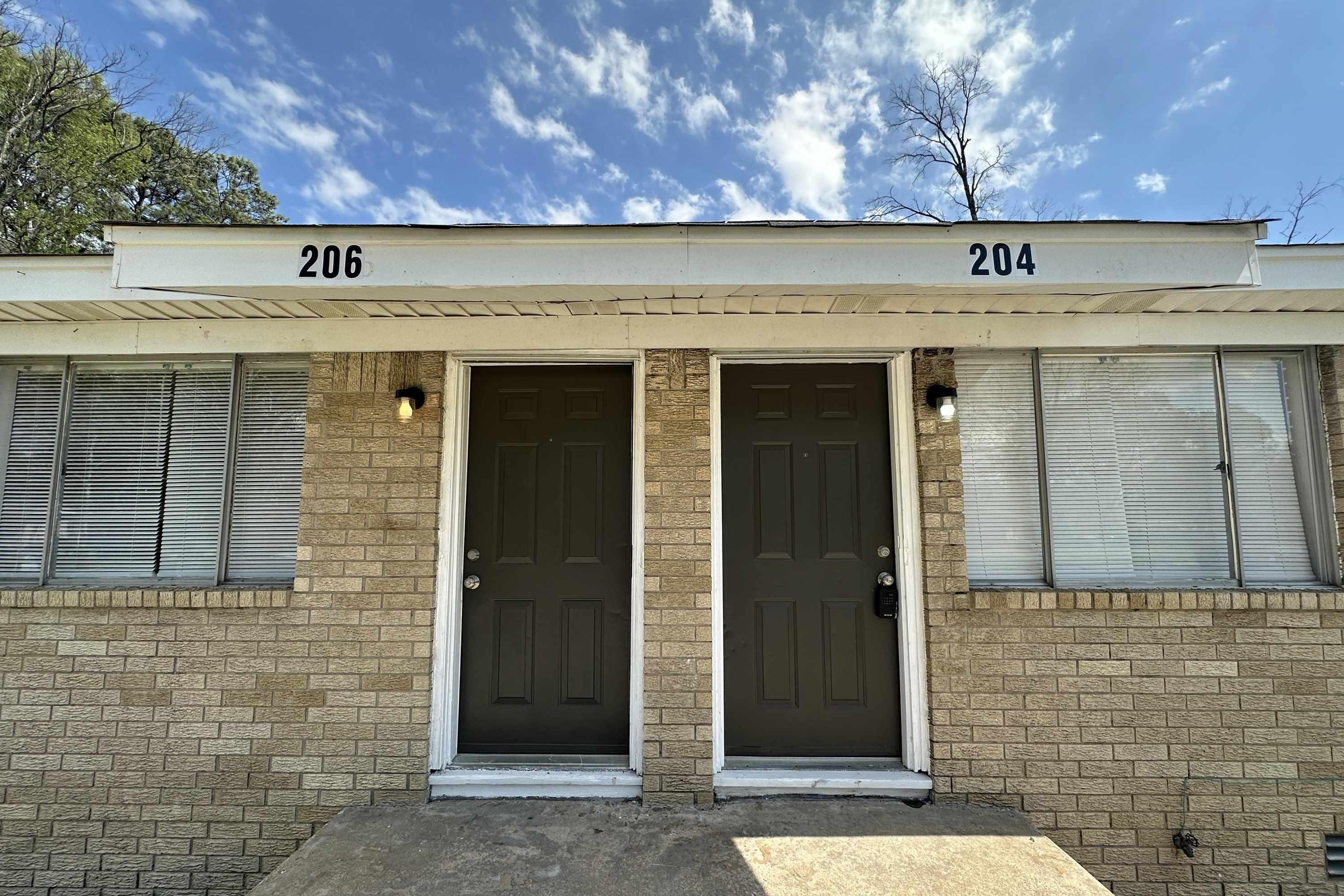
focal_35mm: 15
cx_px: 669
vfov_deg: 77.2
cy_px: 475
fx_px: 560
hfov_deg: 100.4
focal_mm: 2.22
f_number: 2.2
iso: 40
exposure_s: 1/1014
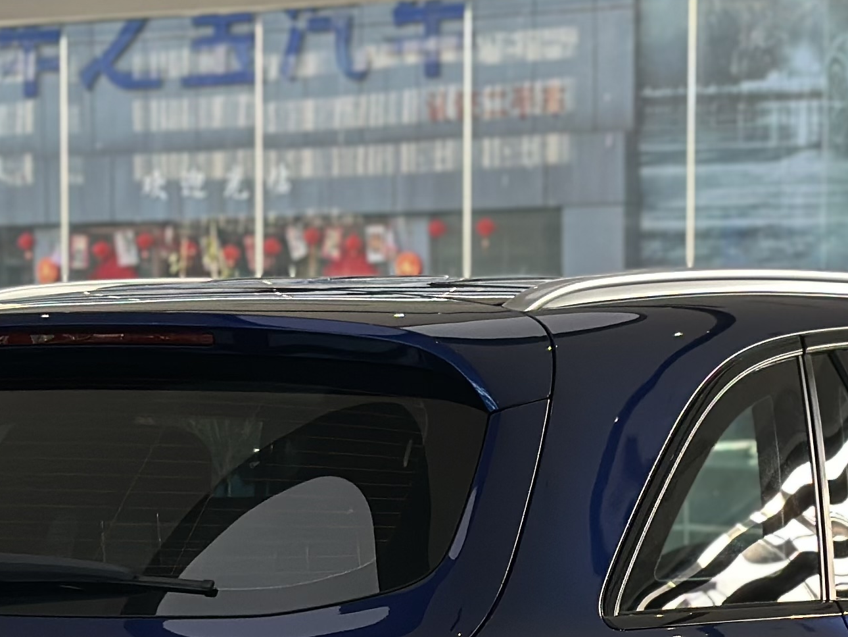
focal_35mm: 150
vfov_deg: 9.8
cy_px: 641
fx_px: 3675
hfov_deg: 13.2
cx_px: 517
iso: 80
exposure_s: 1/334
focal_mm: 6.86
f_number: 1.78
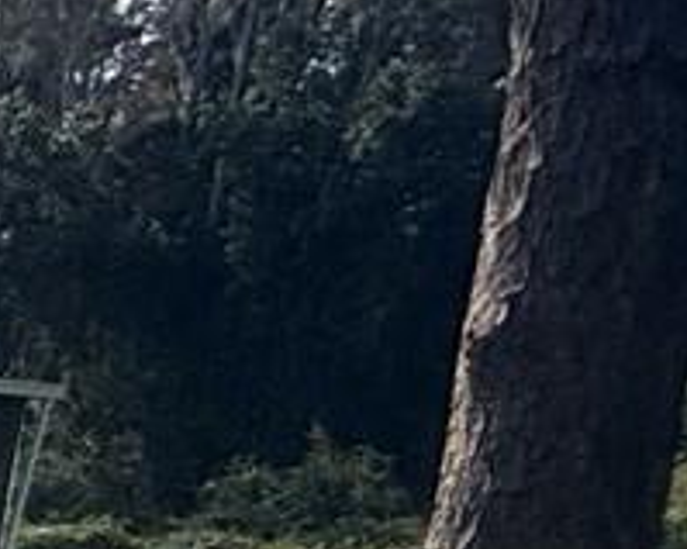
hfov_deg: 9.0
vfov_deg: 13.0
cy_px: 901
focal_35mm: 110
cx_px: -1847
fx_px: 2235
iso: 80
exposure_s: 1/2717
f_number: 2.2
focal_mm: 2.22
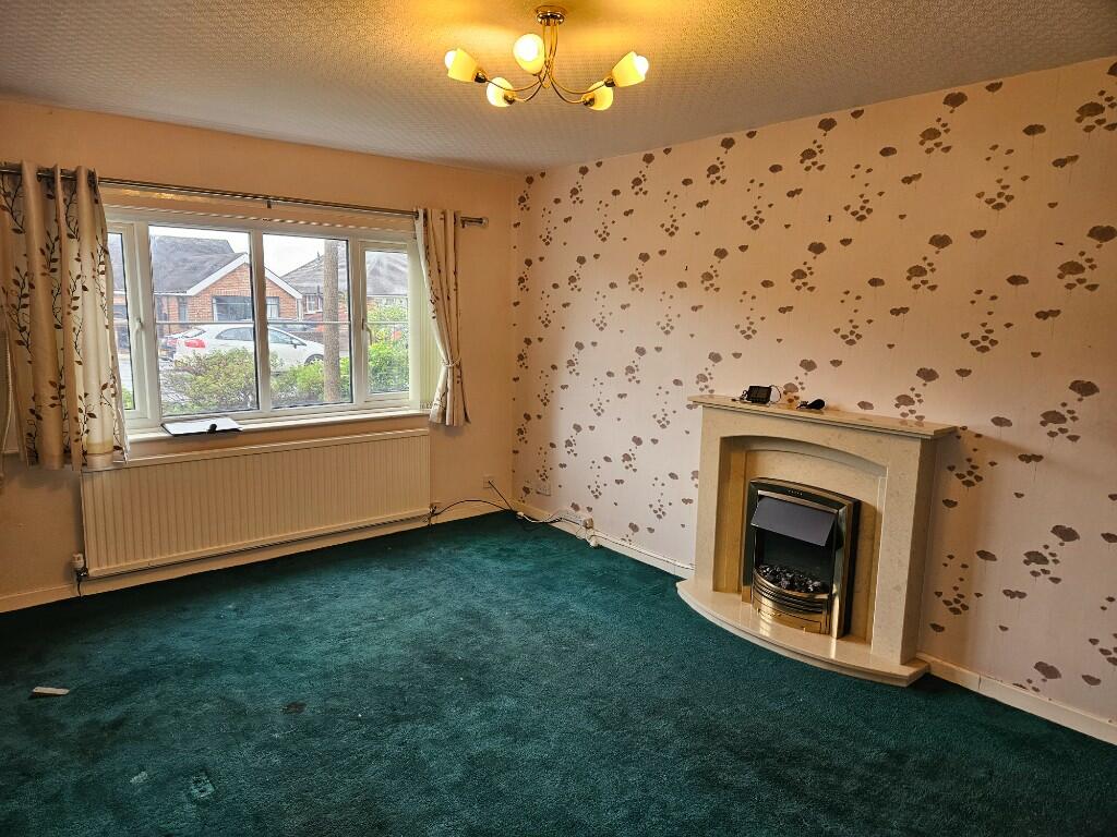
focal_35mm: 23
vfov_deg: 58.9
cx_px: 558
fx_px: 742
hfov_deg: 73.9
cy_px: 418
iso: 125
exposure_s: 1/100
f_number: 1.8
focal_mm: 5.4
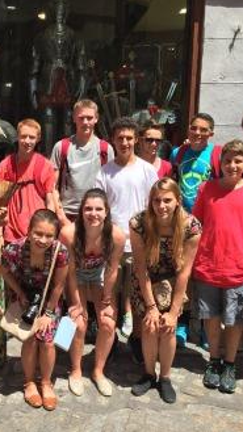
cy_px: 217
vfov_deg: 47.4
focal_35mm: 43
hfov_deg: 26.7
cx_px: 24
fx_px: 493
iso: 32
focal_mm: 4.15
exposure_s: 1/1276
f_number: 2.2
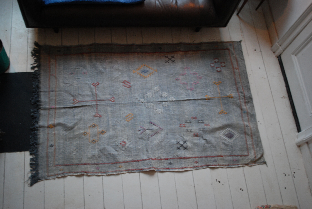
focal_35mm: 39
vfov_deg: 34.3
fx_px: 338
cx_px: 156
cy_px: 104
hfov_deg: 49.5
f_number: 4.5
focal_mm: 26
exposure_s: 1/13
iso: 400
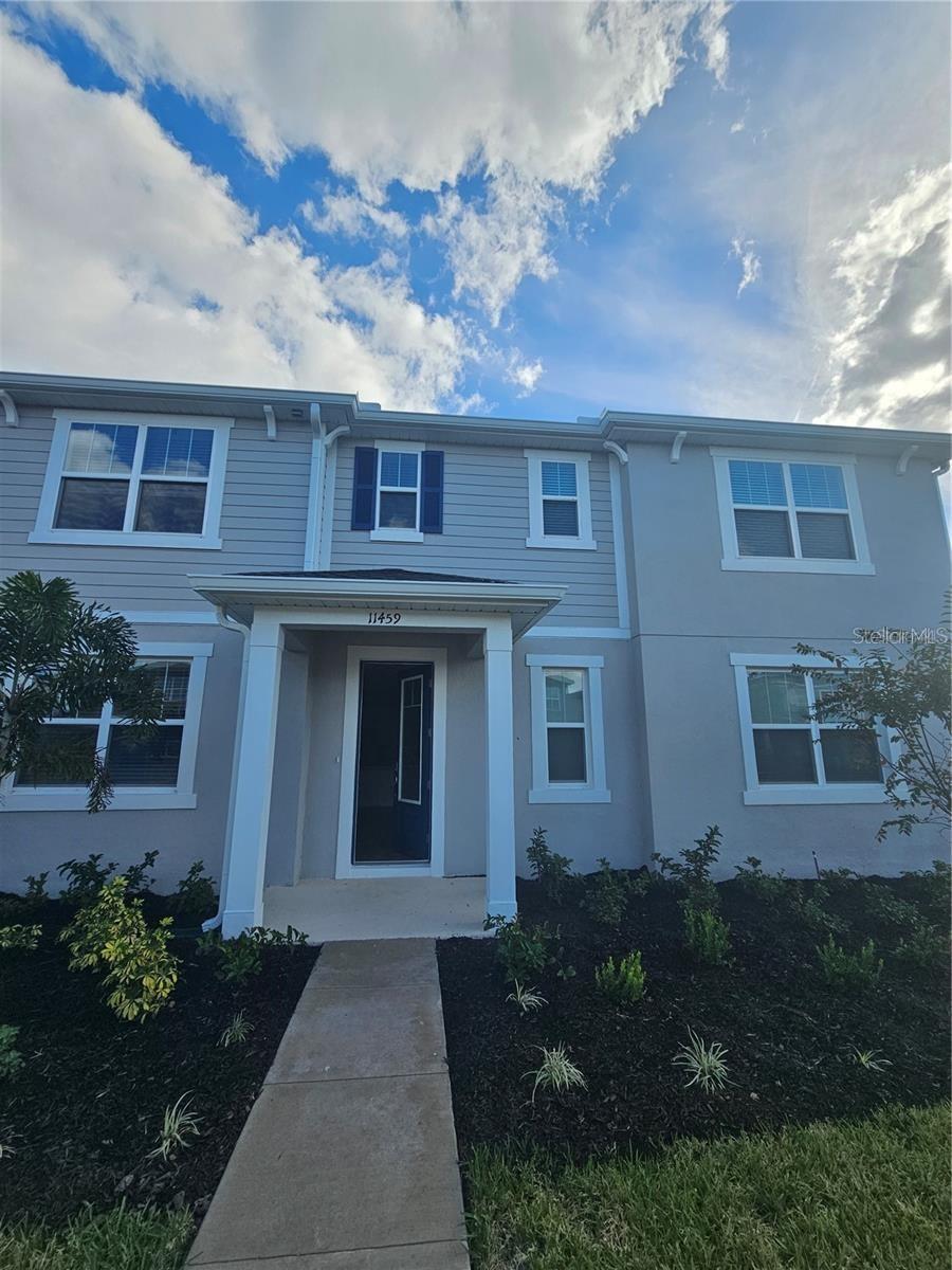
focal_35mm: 13
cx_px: 476
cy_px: 635
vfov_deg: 106.2
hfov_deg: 89.9
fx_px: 477
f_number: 2.2
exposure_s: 1/1869
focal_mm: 2.2
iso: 50
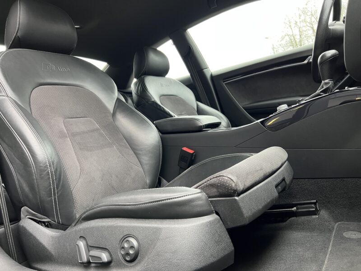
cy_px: 136
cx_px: 180
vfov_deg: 53.1
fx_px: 271
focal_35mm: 26
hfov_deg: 67.3
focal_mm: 5.7
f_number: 1.5
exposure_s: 1/60
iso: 160
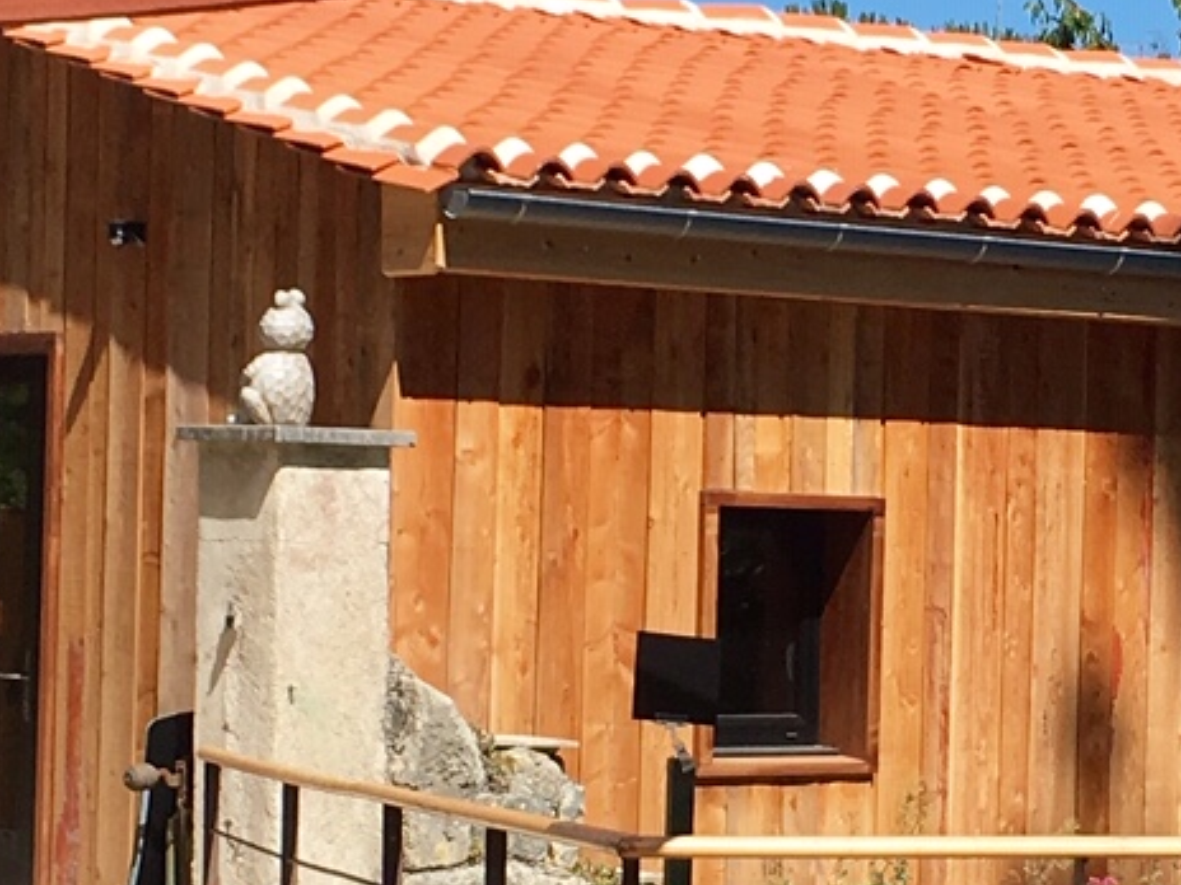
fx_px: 4299
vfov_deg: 11.7
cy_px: 638
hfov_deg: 15.6
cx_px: 860
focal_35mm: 126
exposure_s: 1/1538
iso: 25
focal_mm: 4.15
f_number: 2.2
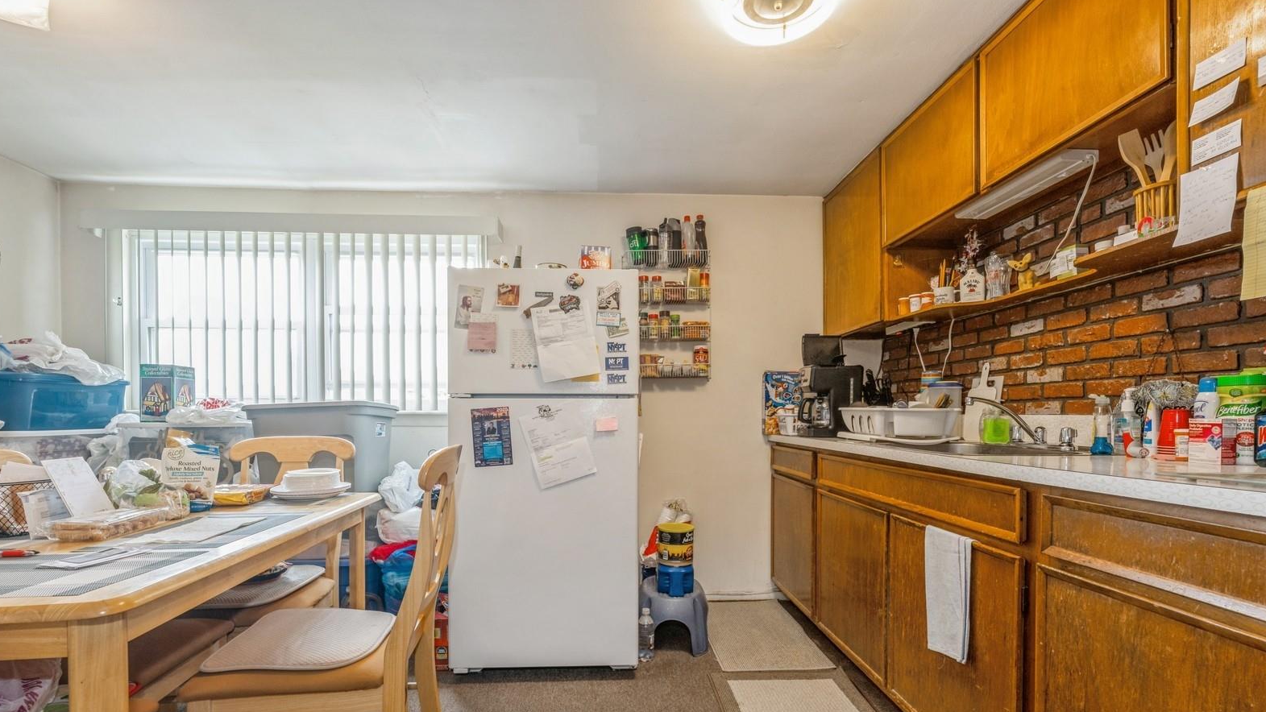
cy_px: 409
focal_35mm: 17
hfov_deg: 97.5
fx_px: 555
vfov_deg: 65.0
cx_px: 622
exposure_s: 1/6
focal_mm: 15.5
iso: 400
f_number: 11
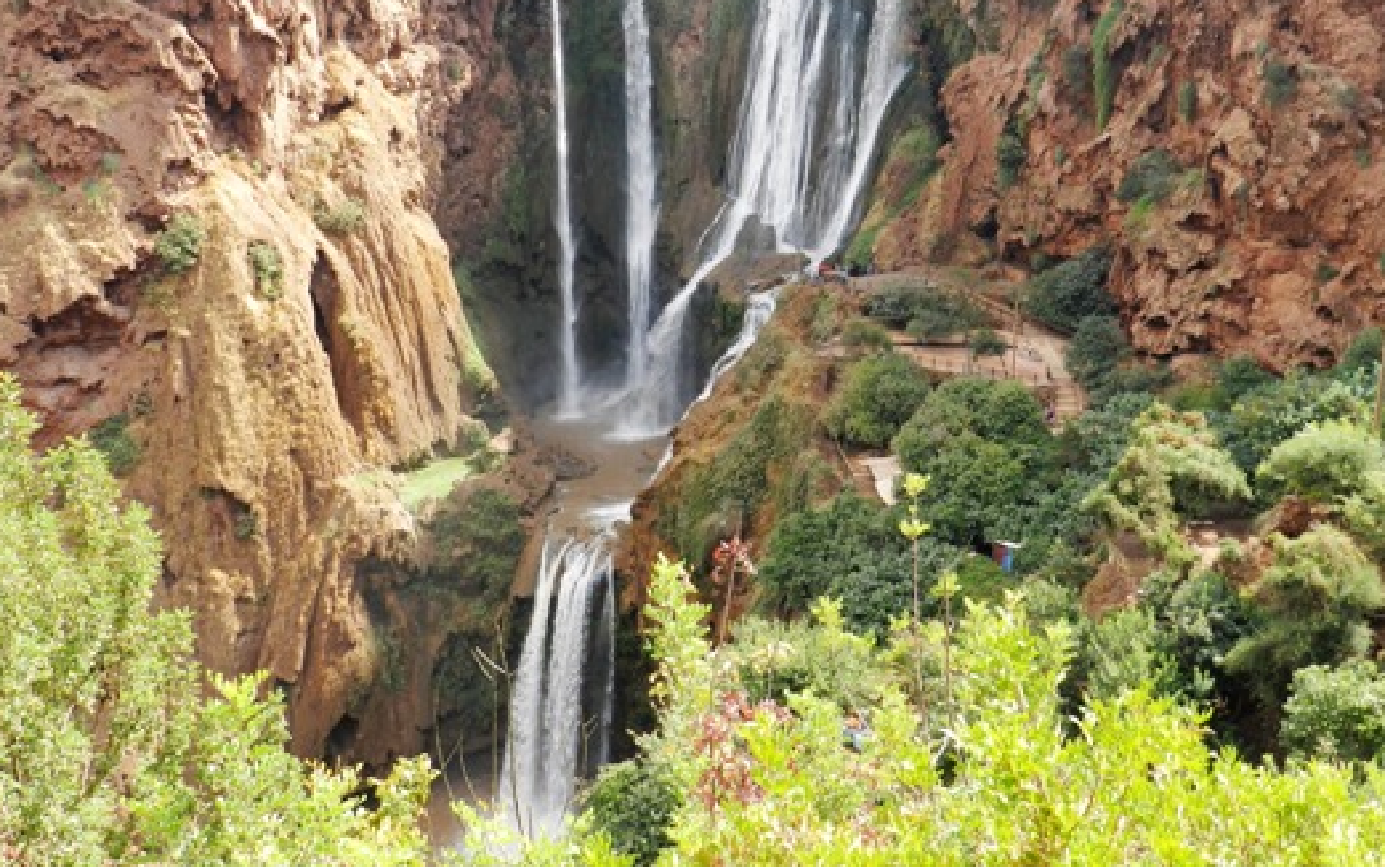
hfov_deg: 48.2
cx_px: 696
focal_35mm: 41
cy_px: 346
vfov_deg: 31.2
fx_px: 1548
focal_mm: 6.7
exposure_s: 1/320
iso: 160
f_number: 4
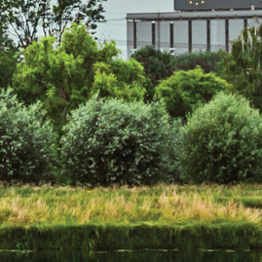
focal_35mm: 402
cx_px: -24
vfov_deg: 4.3
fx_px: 3442
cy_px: -61
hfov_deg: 4.3
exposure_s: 1/250
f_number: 4.5
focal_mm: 40
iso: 125
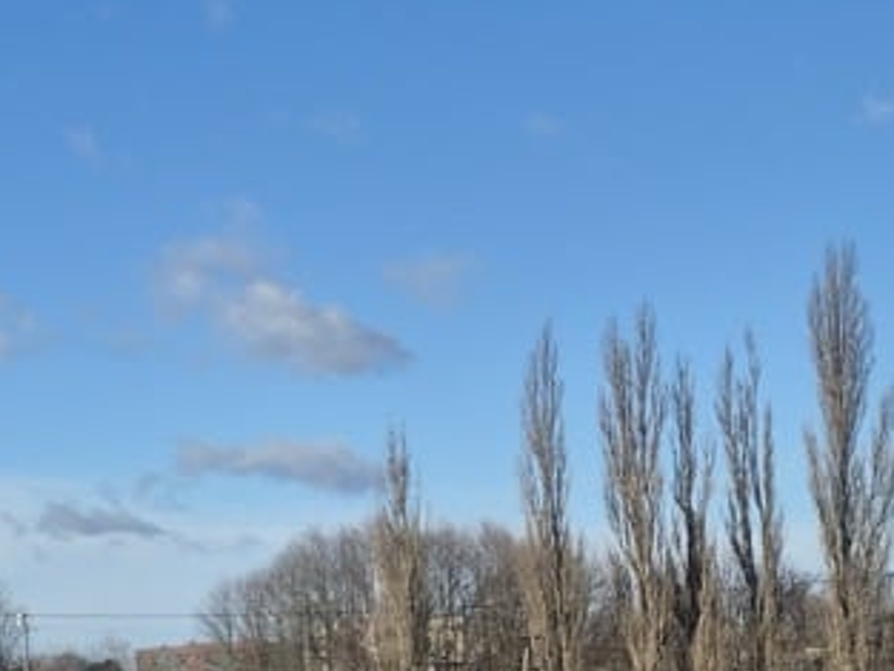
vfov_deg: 15.7
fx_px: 2429
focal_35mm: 94
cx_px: -394
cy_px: 431
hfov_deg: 18.7
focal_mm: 5.4
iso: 25
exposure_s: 1/2064
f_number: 1.8
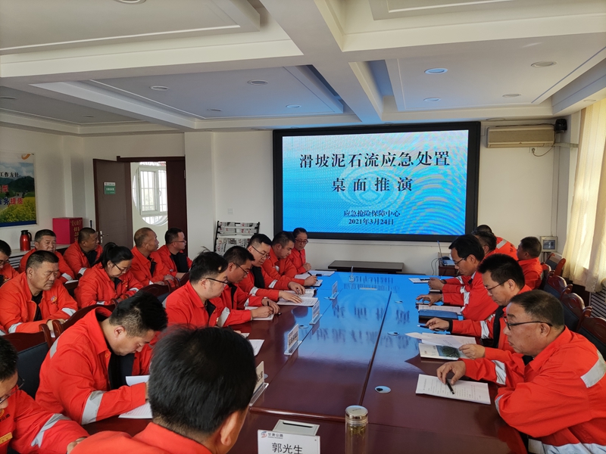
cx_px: 303
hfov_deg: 69.4
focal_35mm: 25
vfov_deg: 54.9
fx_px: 438
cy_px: 227
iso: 50
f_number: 1.79
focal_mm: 4.71
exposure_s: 1/103
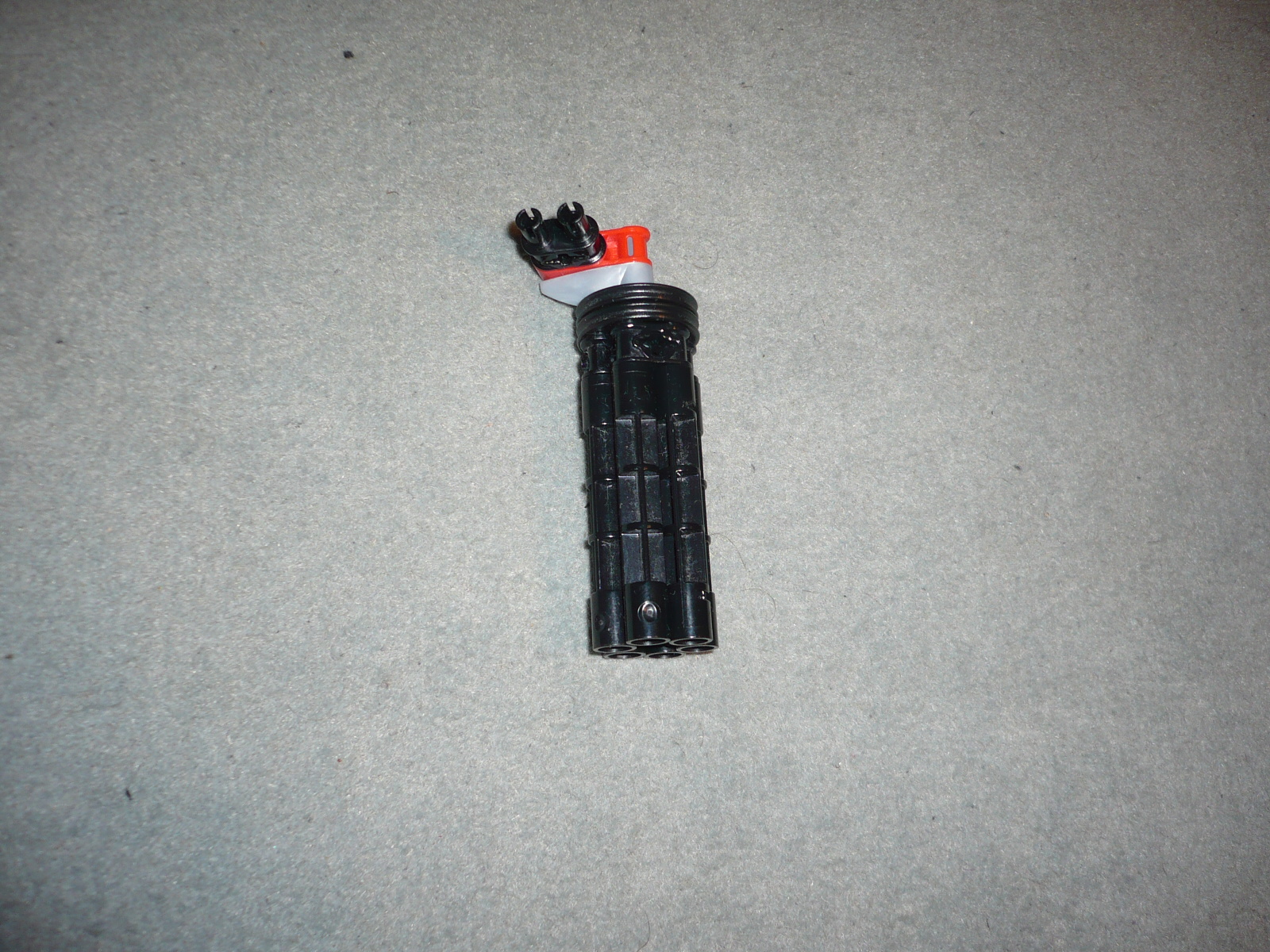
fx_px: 1284
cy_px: 476
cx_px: 635
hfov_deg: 52.6
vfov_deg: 40.7
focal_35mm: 35
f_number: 2.8
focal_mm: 5.8
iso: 100
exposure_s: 1/30
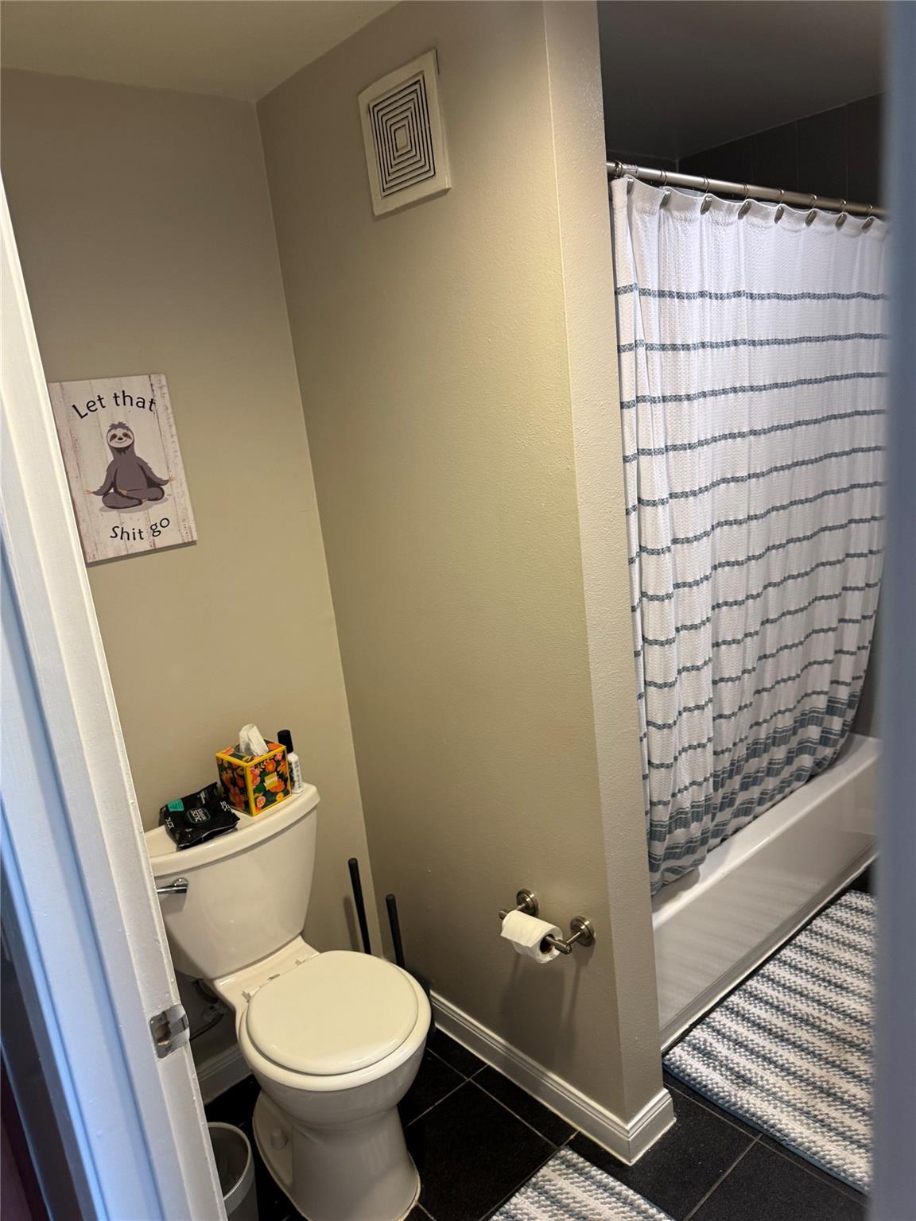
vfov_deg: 71.6
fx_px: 847
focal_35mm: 24
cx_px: 458
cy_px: 610
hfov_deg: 56.8
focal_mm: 6.76
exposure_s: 1/60
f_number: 1.78
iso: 250
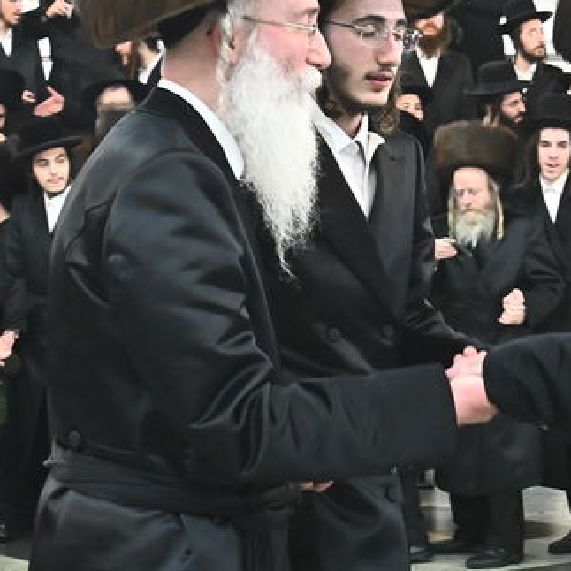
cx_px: 539
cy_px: 405
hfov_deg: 13.8
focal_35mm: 125
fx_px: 2333
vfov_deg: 13.9
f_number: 5
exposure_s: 1/200
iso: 5000
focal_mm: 34
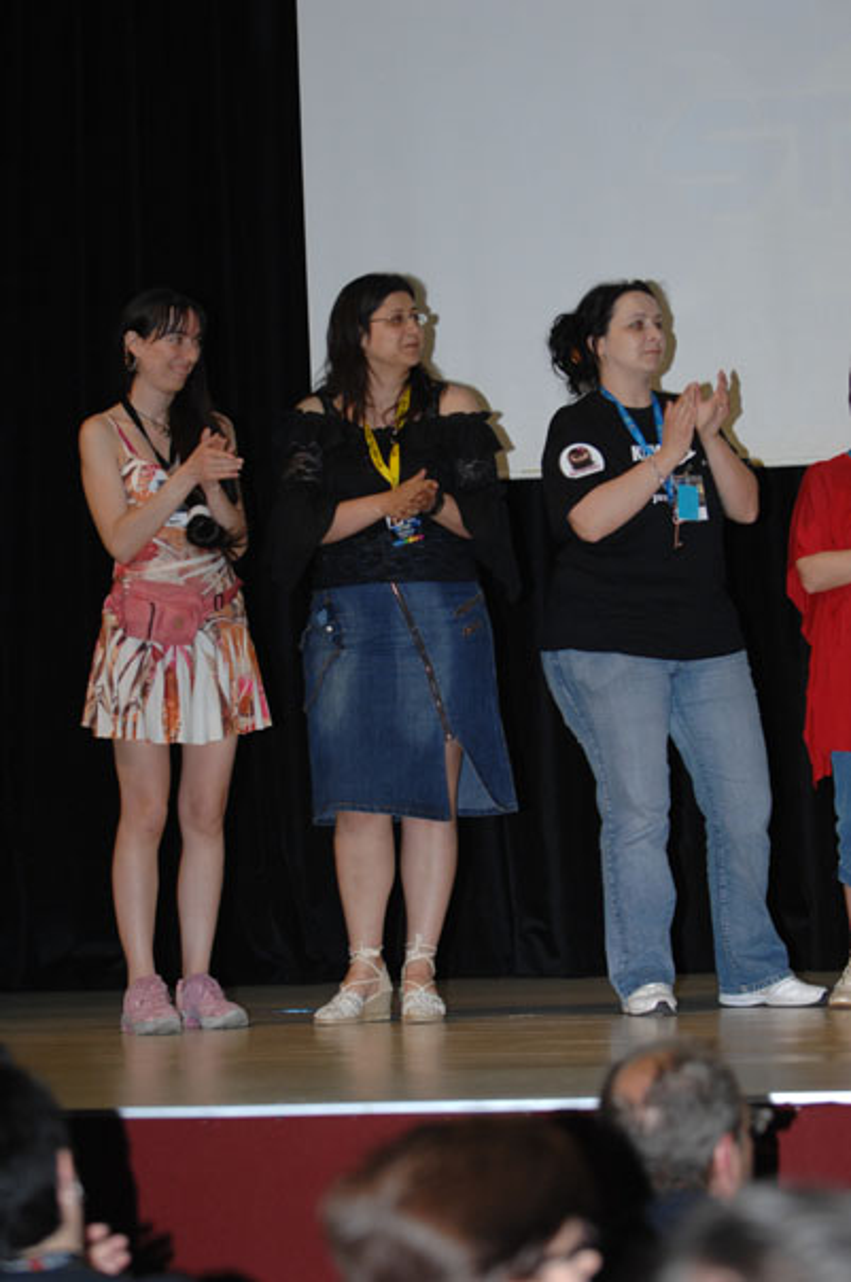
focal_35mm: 129
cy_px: 641
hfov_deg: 10.6
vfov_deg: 15.9
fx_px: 4587
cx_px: 426
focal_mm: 86
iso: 400
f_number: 2.8
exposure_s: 1/125
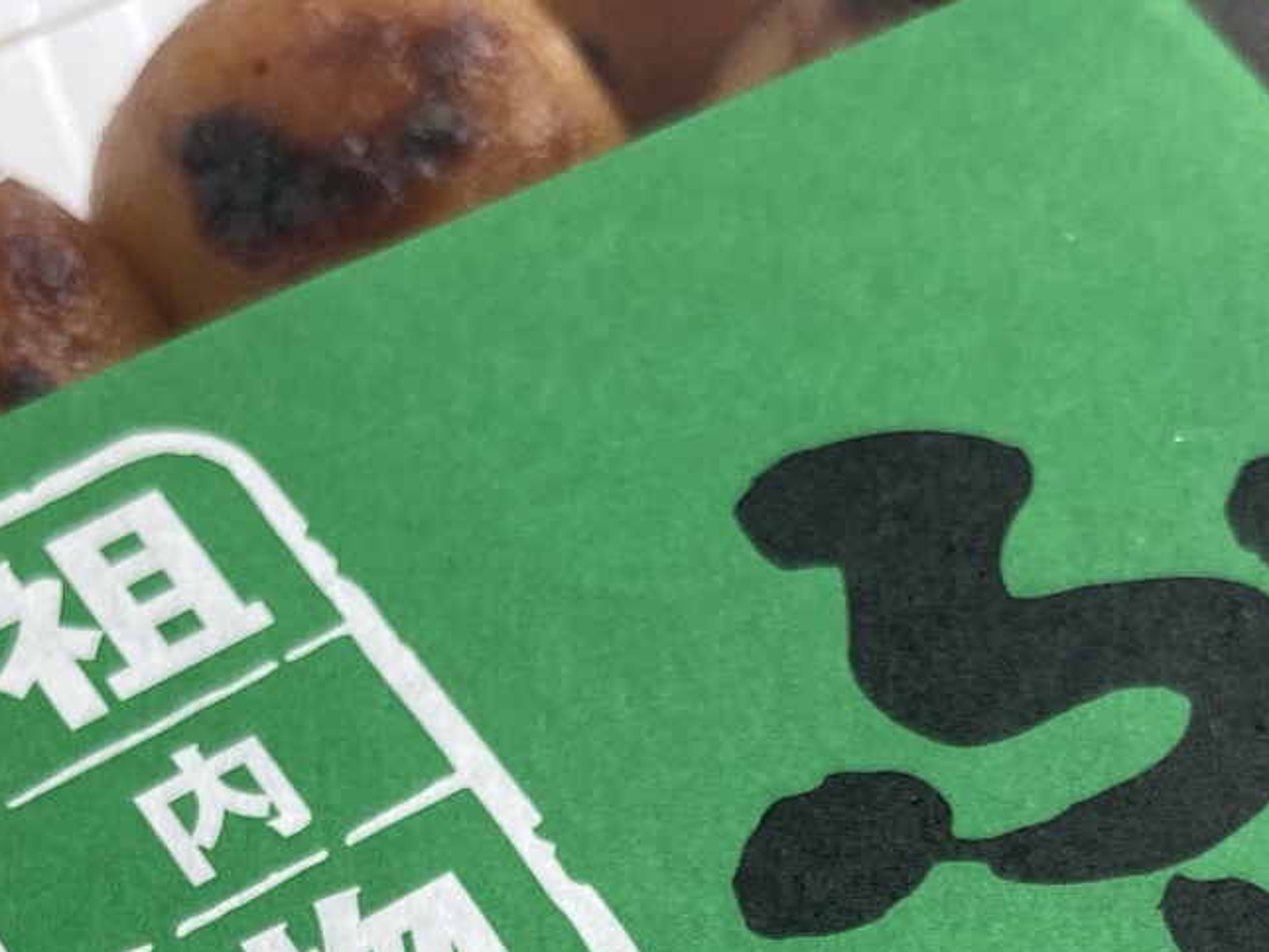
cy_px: 1415
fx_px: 3189
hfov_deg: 22.4
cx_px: 830
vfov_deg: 15.7
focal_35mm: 87
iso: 25
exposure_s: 1/121
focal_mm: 3.99
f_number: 1.8
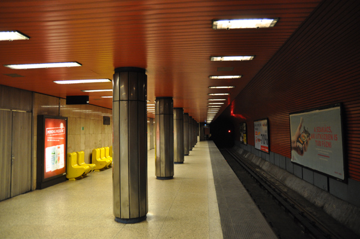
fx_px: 255
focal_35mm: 26
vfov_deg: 50.3
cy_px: 120
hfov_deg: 70.5
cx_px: 180
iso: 1000
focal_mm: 17
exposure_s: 1/30
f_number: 2.8
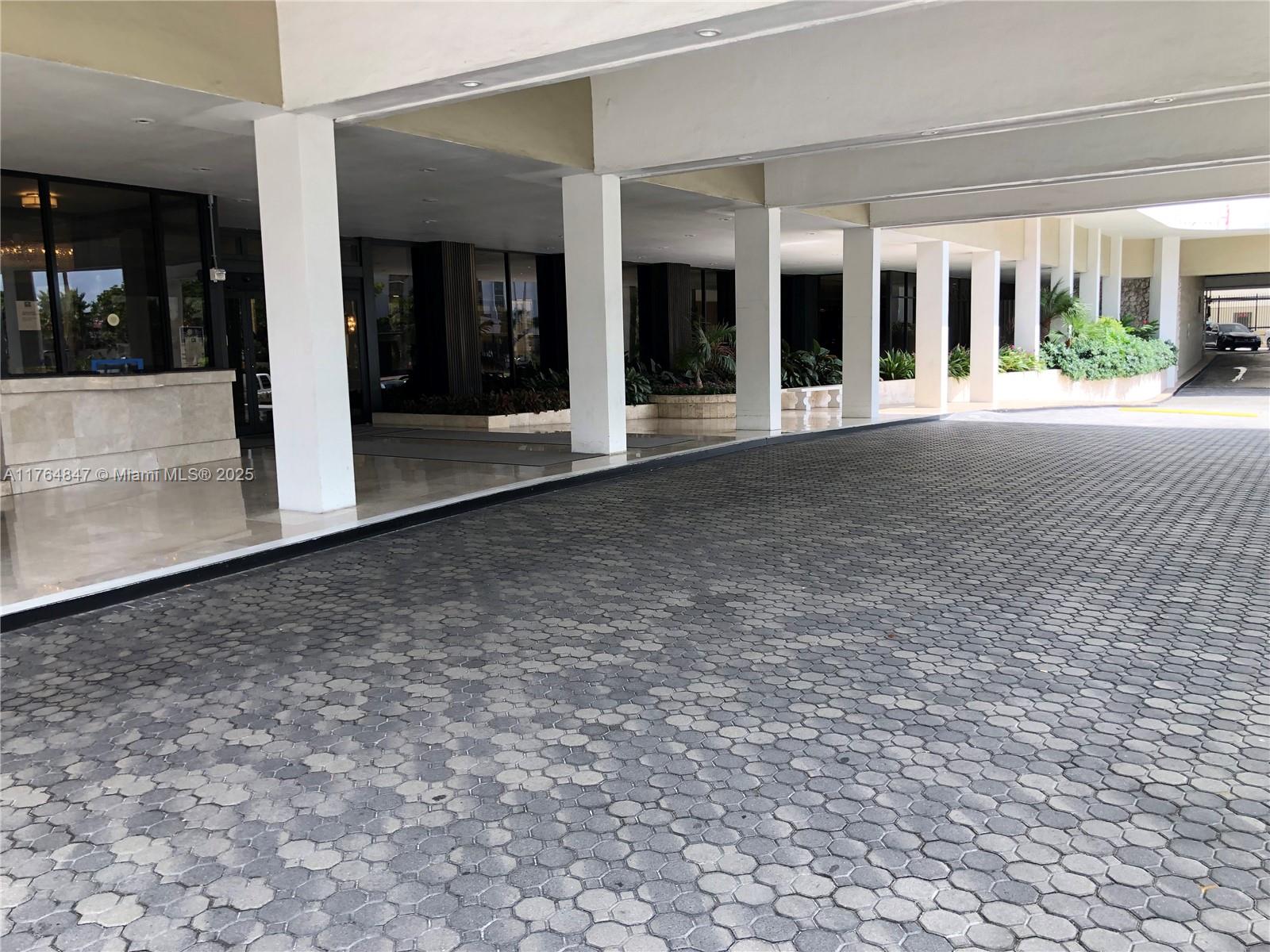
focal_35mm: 28
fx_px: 1027
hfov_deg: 63.4
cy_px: 476
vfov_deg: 49.7
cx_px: 635
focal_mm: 3.99
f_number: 1.8
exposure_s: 1/228
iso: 20
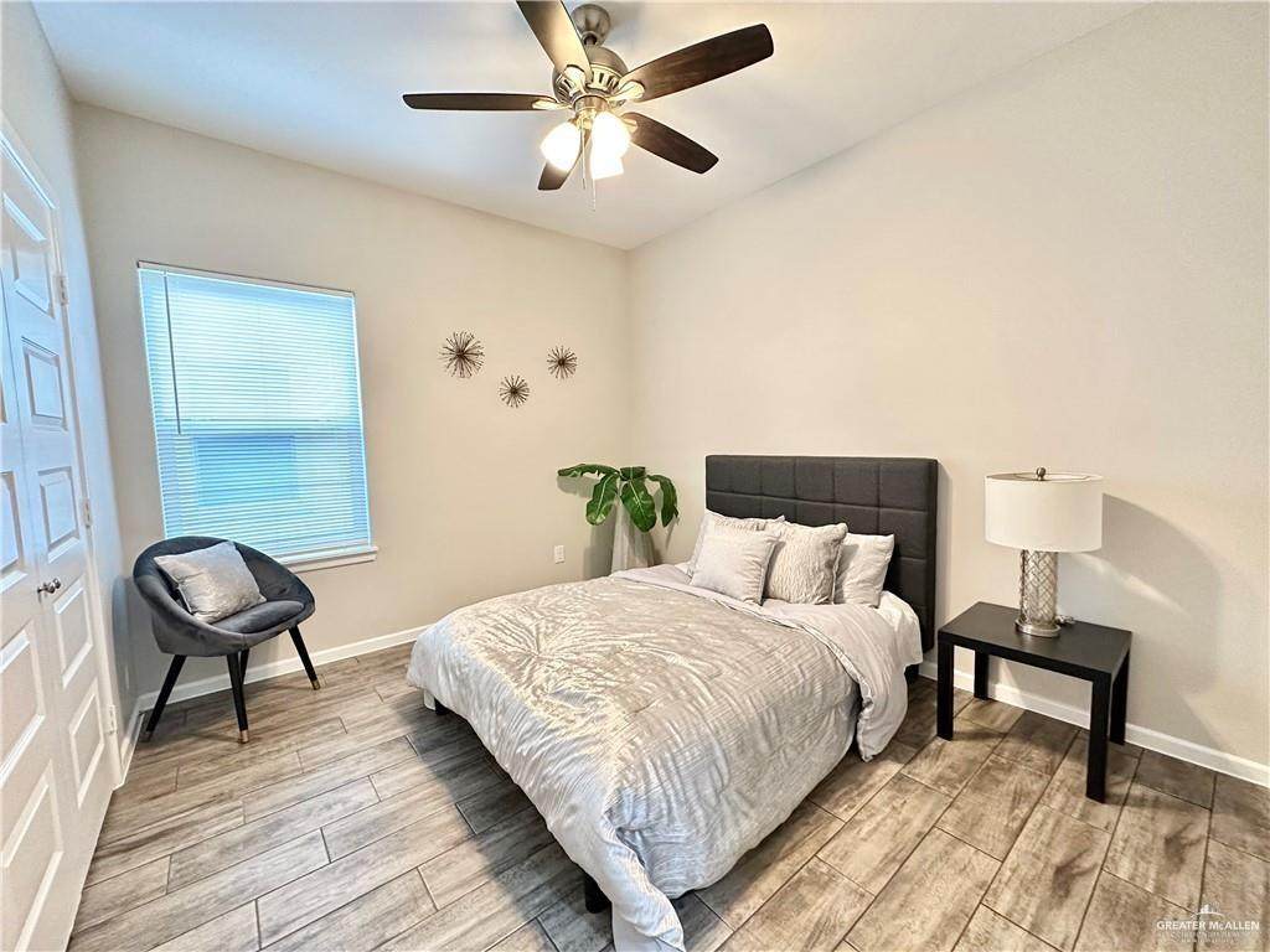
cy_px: 476
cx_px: 635
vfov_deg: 85.7
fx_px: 514
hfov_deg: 102.1
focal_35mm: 14
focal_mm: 2.22
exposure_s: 1/60
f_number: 2.2
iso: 500
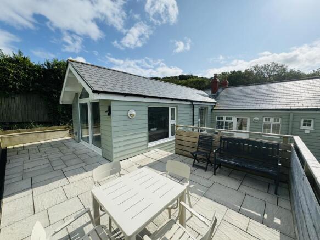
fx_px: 129
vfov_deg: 85.7
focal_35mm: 14
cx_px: 160
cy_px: 120
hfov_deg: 102.1
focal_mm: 2.22
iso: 50
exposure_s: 1/2028
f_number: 2.2
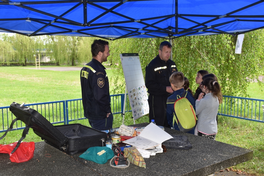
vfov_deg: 34.2
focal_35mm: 39
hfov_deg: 49.6
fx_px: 286
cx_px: 132
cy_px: 88
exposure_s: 1/125
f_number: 5.6
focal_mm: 26
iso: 280
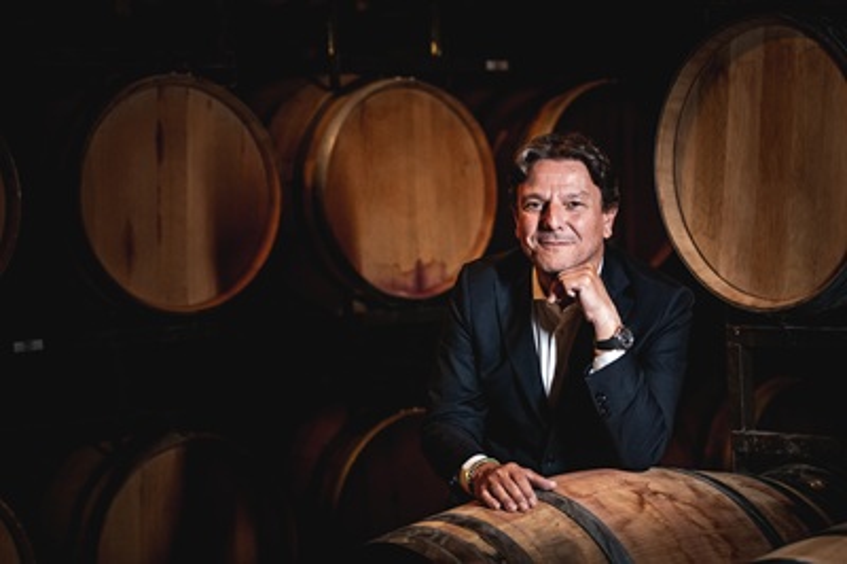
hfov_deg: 23.9
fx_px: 1998
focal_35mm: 85
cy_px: 282
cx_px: 424
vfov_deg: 16.0
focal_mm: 85
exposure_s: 1/125
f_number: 2.8
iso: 2500
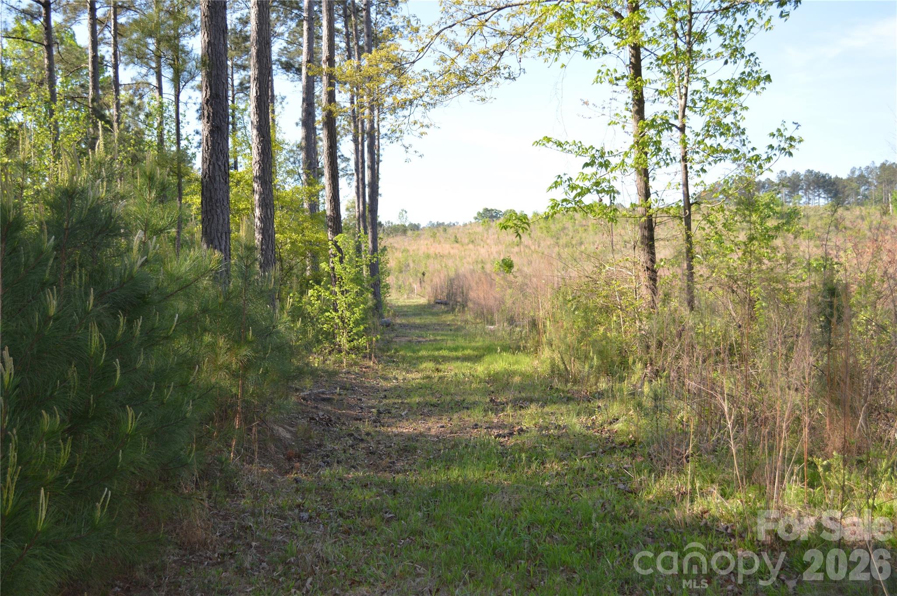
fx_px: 971
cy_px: 298
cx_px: 448
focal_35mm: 39
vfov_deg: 34.1
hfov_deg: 49.6
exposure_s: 1/200
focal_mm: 26
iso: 100
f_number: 4.2
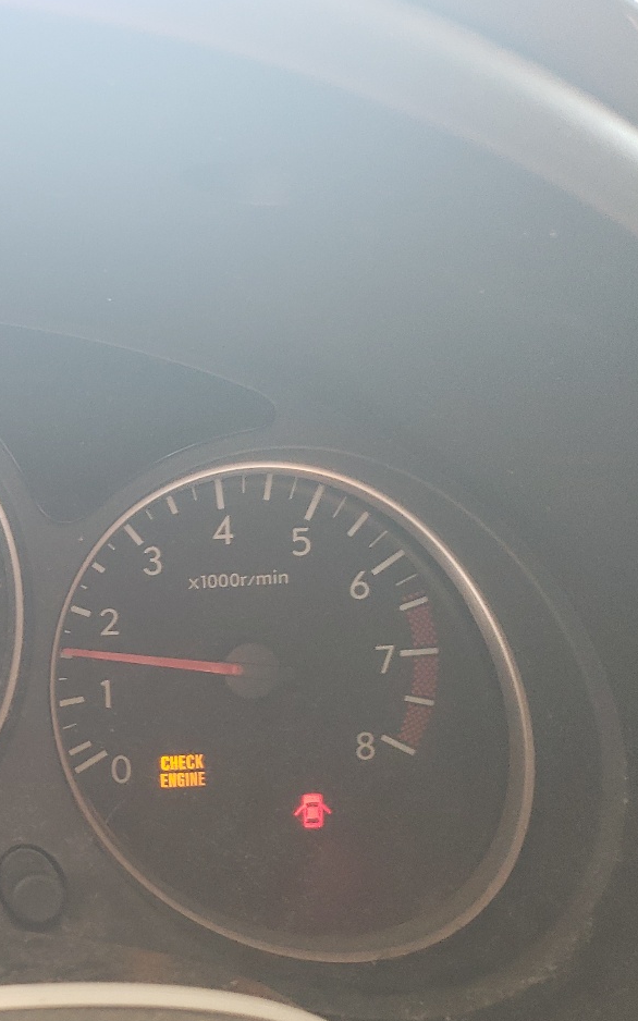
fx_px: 1308
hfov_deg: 23.8
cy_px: 635
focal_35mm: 47
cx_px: -217
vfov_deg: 42.3
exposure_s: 1/60.2
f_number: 1.5
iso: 101
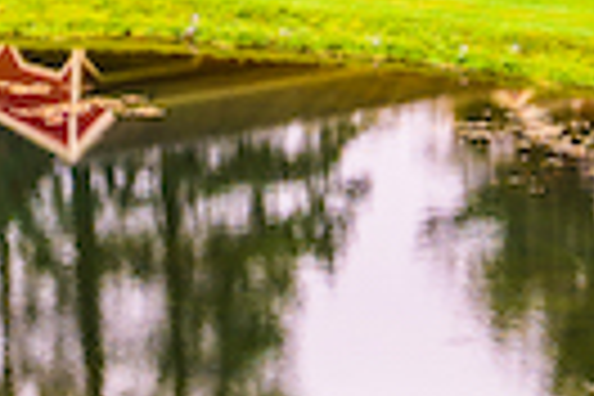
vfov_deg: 4.0
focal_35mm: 334
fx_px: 5511
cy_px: -898
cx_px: -284
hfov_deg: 6.1
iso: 64
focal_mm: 44
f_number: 8
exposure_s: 1/30
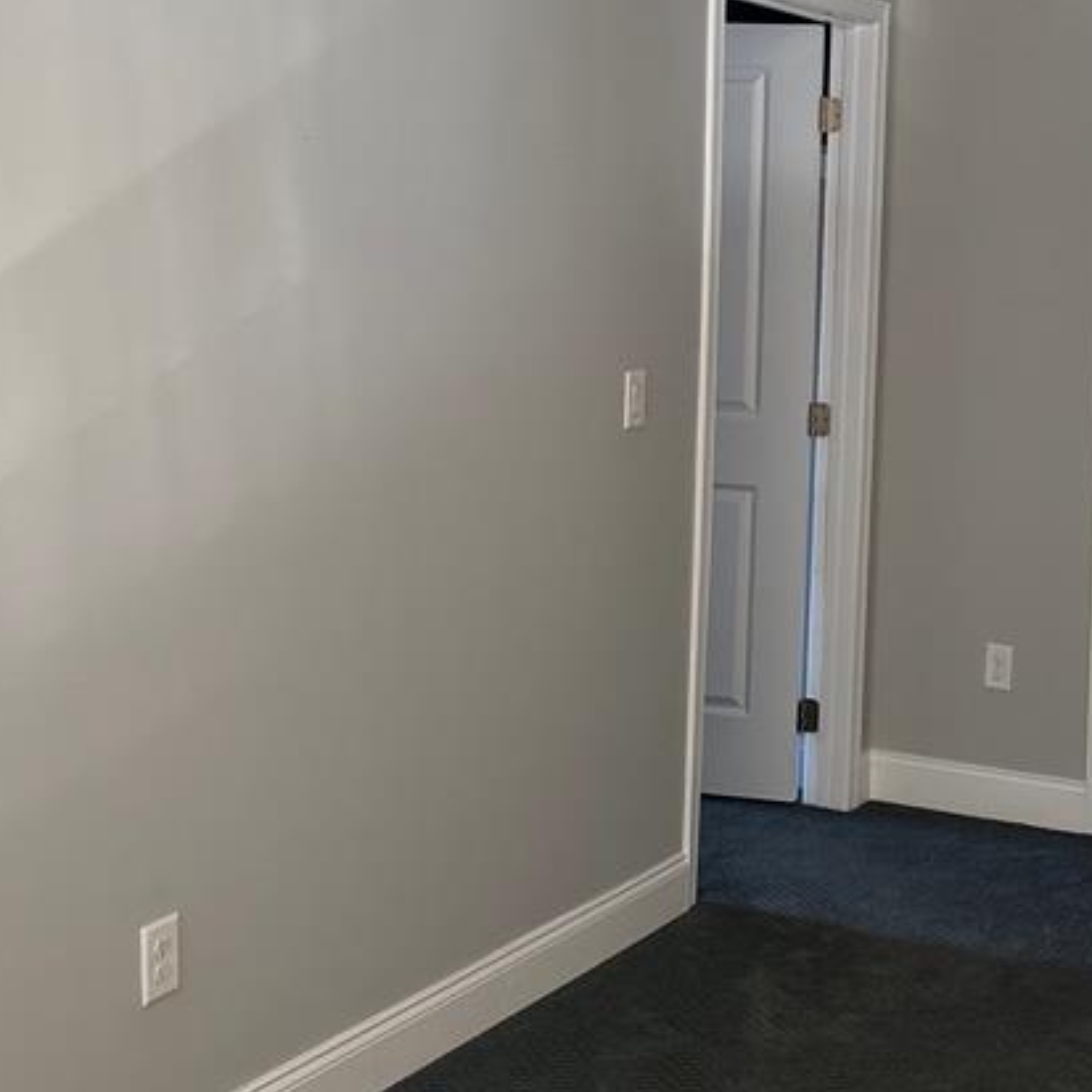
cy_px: 375
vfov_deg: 29.9
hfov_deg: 29.2
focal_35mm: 57
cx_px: 912
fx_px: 2034
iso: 320
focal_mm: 5.96
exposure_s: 1/60
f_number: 1.6
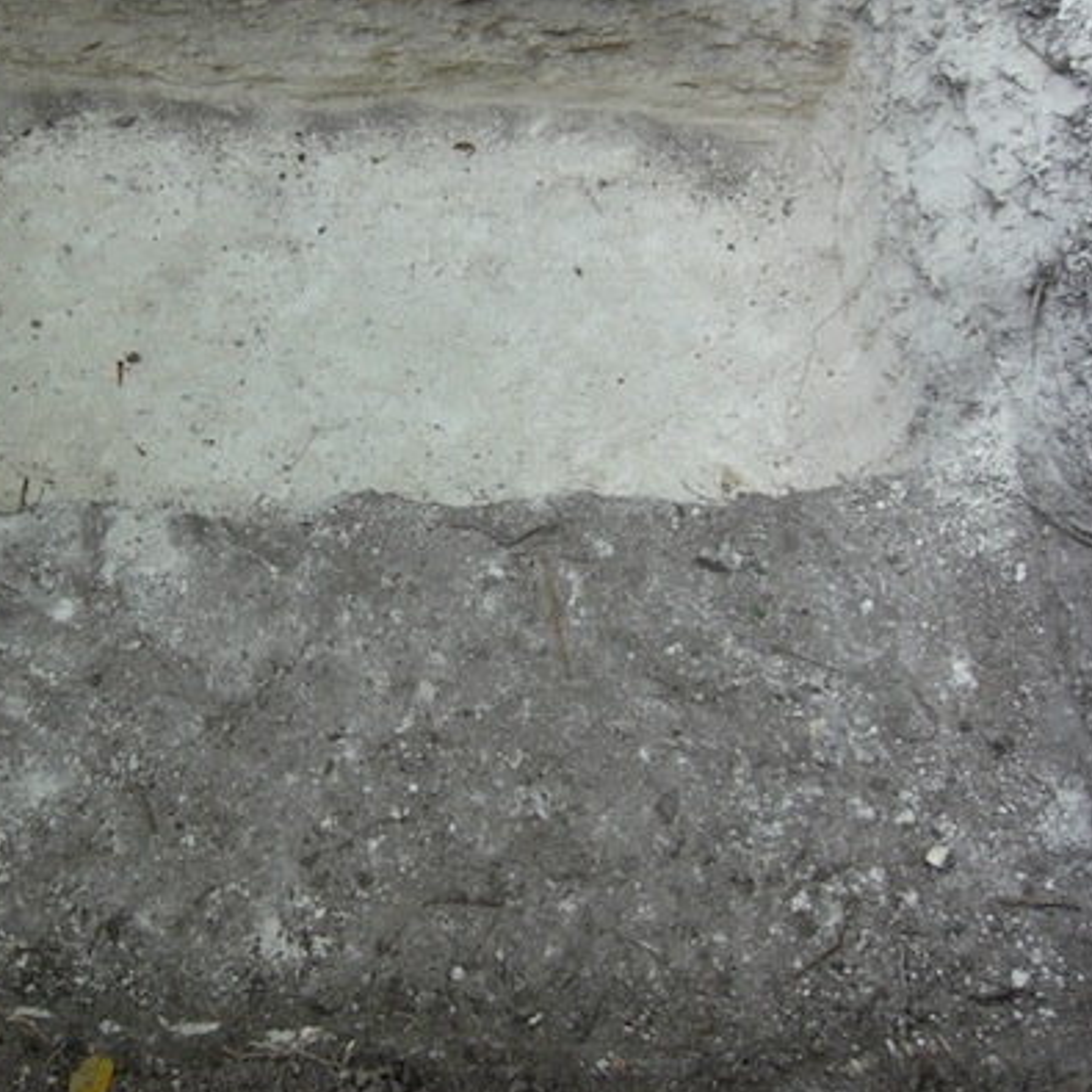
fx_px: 1820
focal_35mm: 51
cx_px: 348
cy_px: 487
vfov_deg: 33.4
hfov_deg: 33.1
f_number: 2.8
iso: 200
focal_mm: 7.9
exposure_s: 1/60
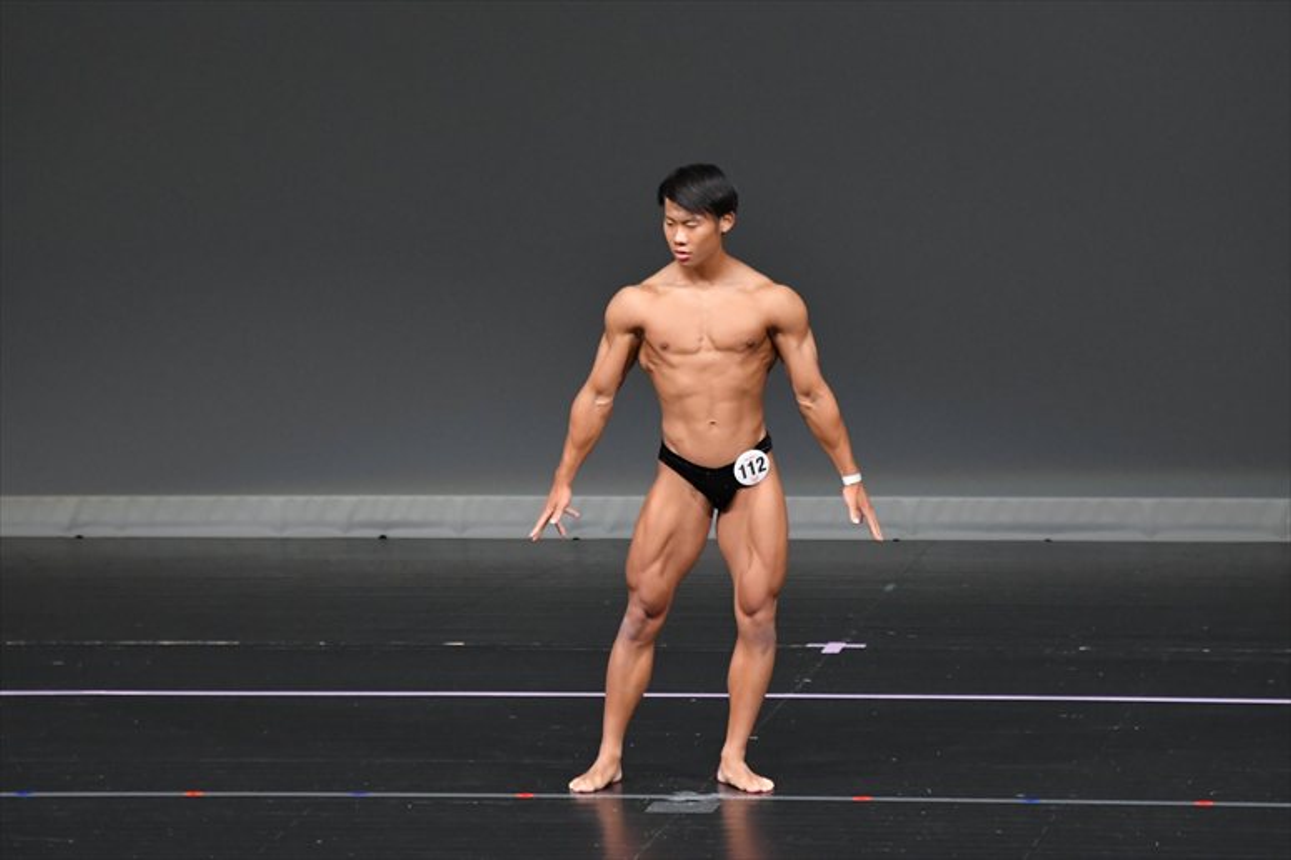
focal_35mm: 315
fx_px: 11291
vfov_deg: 4.4
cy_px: 430
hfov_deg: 6.5
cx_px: 646
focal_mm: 210
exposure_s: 1/400
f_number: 5.6
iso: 4000
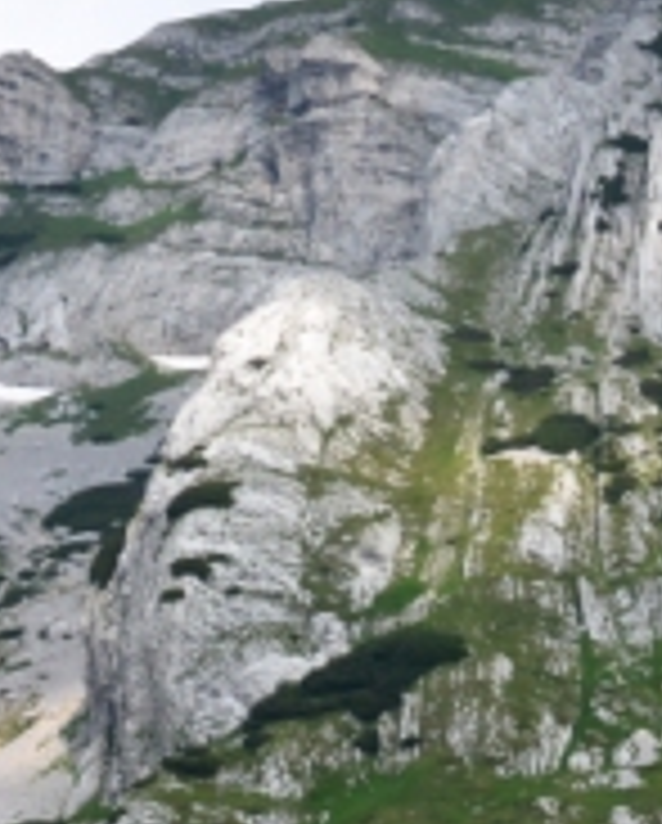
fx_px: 4803
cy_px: 1033
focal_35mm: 197
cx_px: 1396
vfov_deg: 9.6
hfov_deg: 7.5
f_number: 9
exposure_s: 1/320
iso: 250
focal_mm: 25
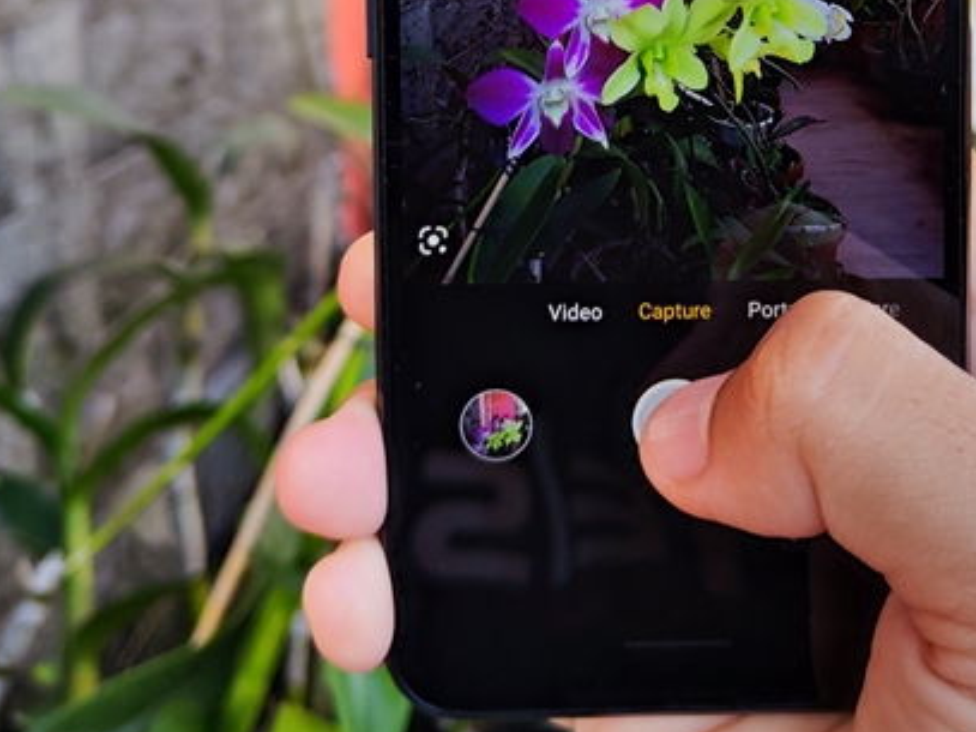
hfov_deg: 32.4
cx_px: 669
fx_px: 1663
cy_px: -7
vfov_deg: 23.7
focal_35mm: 59
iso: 50
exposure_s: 1/208
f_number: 1.88
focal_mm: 5.59
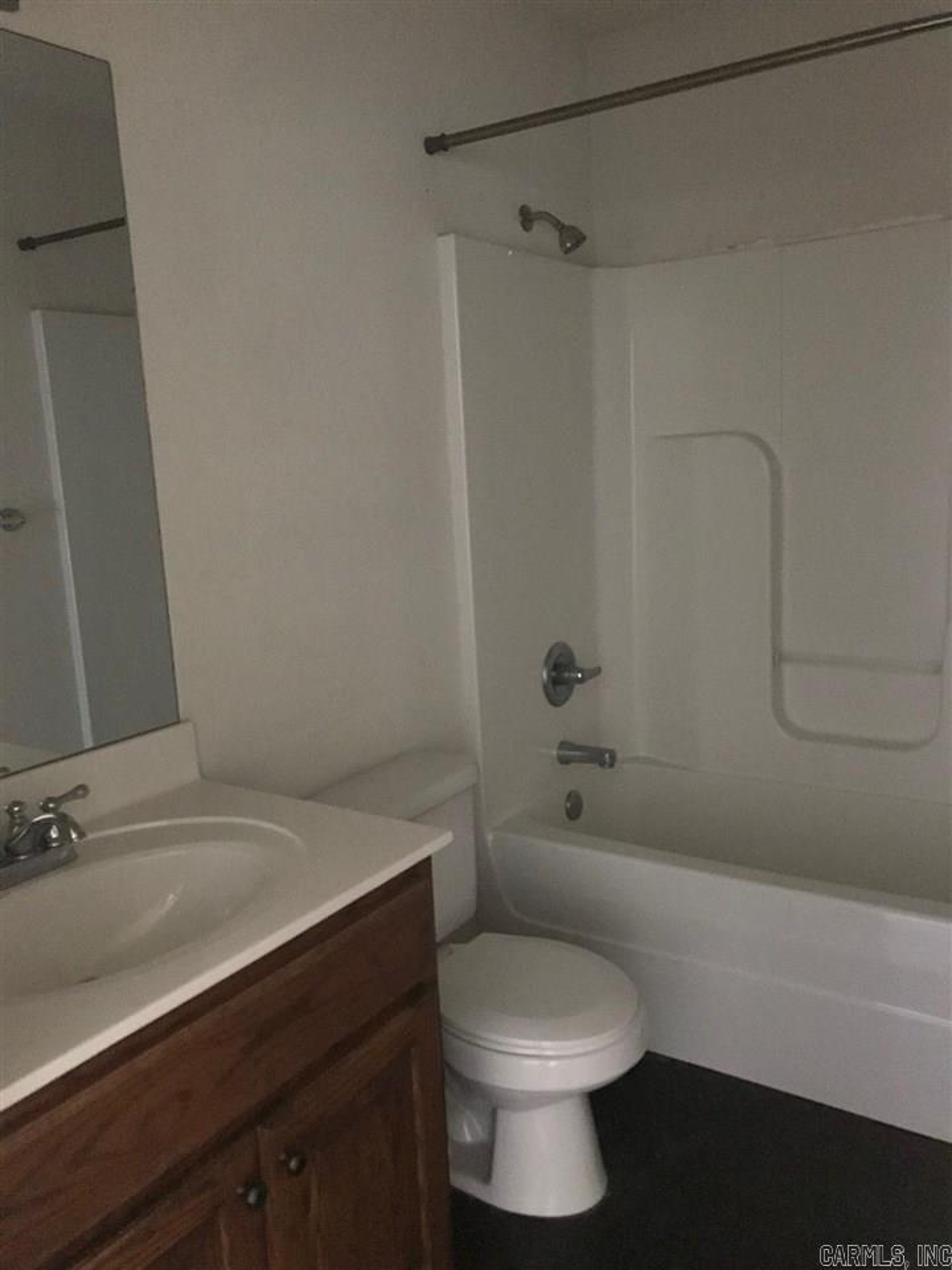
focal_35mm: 28
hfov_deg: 49.7
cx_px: 476
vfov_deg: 63.4
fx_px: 1027
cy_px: 635
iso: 320
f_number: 1.8
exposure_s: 1/4
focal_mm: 3.99
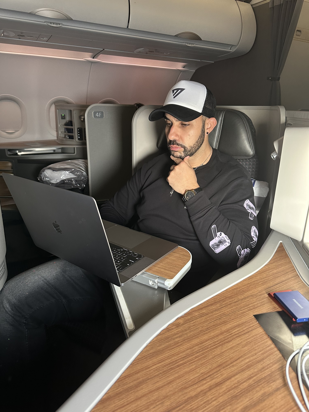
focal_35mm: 24
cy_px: 206
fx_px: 286
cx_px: 154
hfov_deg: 56.8
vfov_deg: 71.6
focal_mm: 6.86
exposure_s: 1/57
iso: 320
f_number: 1.78
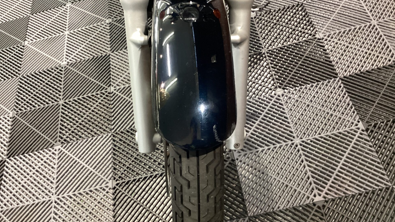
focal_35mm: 34
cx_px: 198
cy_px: 126
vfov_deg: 34.6
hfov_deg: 58.0
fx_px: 356
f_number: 2.4
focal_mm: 3.3
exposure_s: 1/40
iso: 320
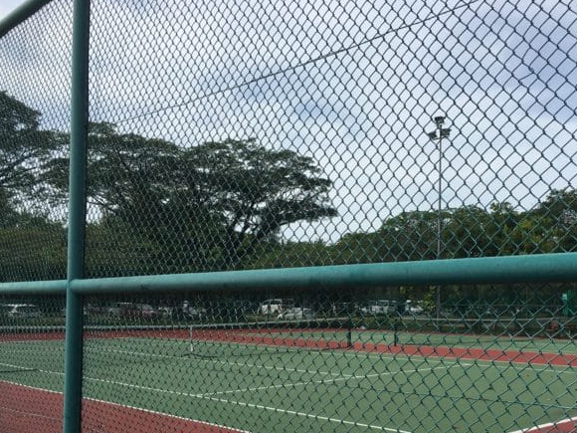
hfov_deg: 46.6
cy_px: 286
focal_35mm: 40
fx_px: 667
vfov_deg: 35.6
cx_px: 343
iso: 25
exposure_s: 1/2481
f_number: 2.2
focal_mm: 4.15
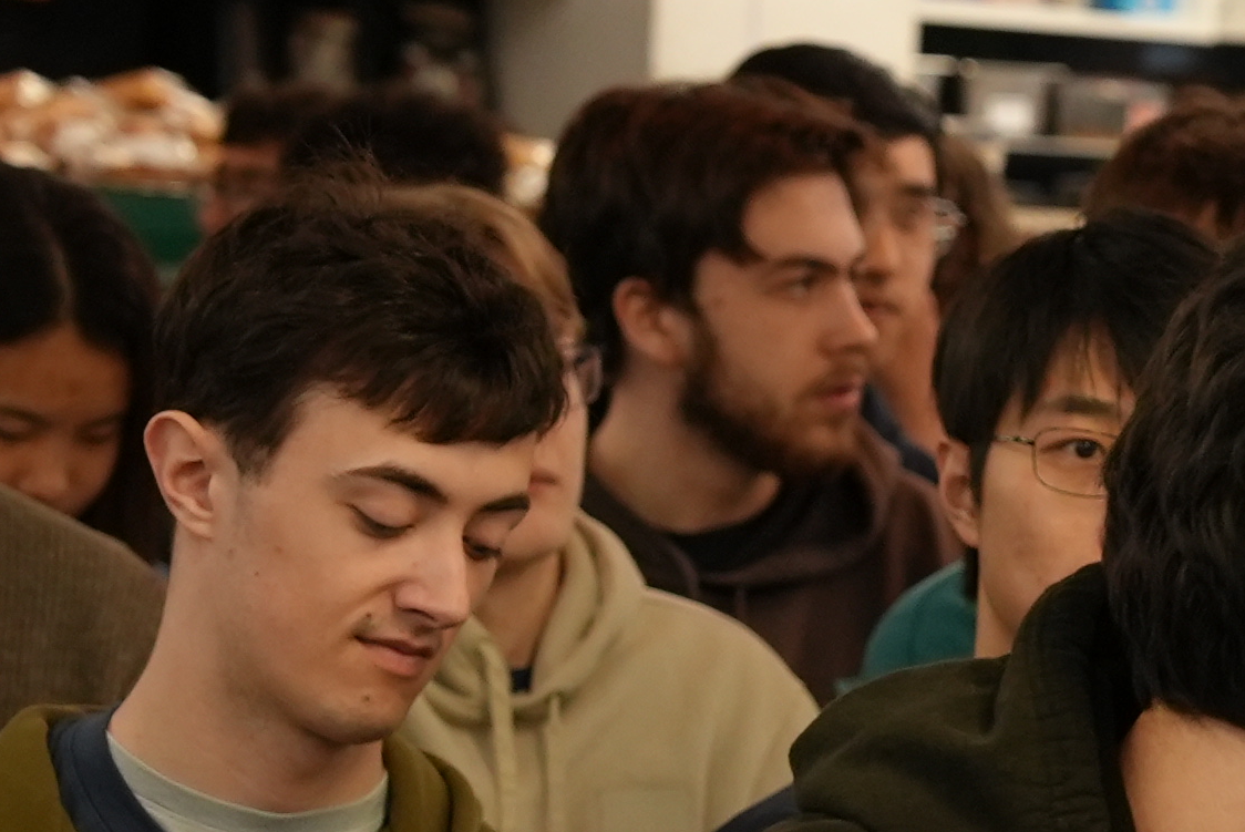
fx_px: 7440
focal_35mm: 215
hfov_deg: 9.3
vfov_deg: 6.4
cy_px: 865
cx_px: 1961
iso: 2500
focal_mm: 57
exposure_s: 1/160
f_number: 4
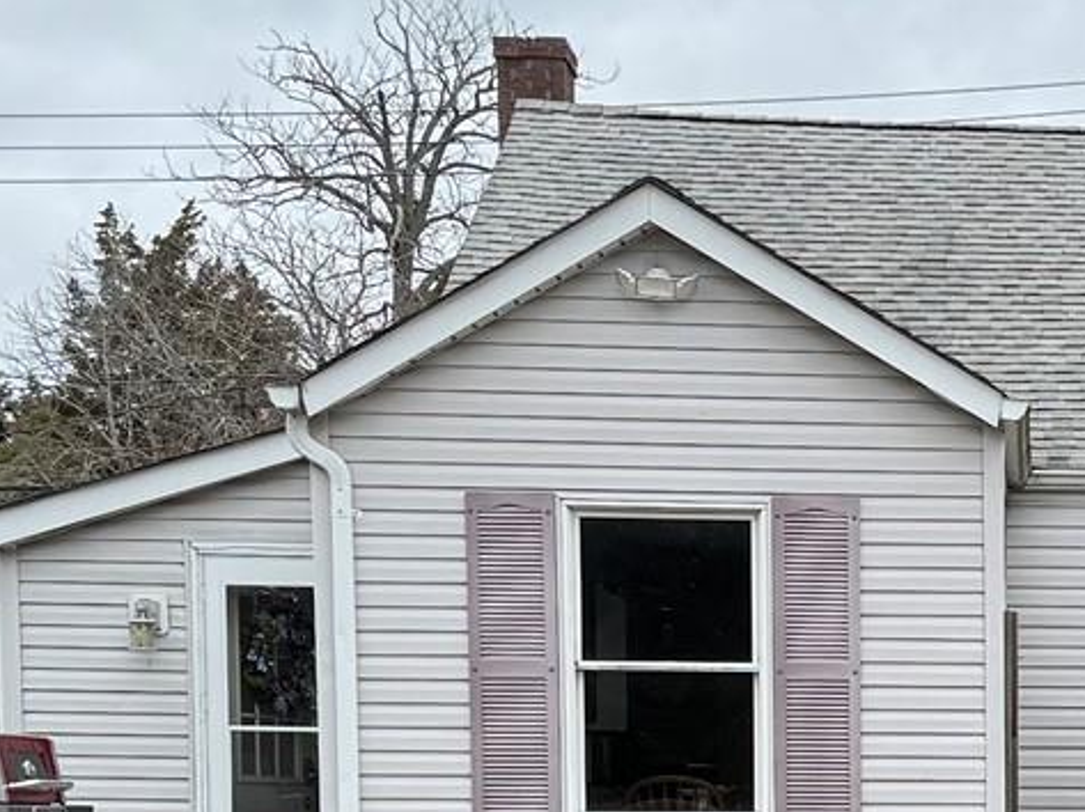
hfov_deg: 18.2
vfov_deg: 13.7
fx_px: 3257
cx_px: 1209
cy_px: 1021
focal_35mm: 104
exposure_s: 1/967
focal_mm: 6.76
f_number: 1.78
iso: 80
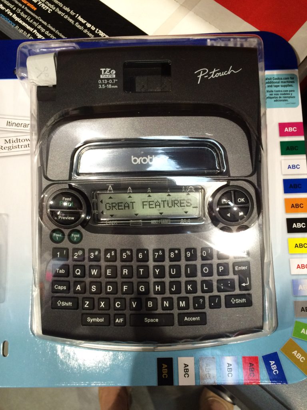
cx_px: 154
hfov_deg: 48.2
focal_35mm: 29
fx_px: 343
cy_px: 205
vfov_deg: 61.7
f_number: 2.2
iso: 80
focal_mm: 4.15
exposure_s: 1/33
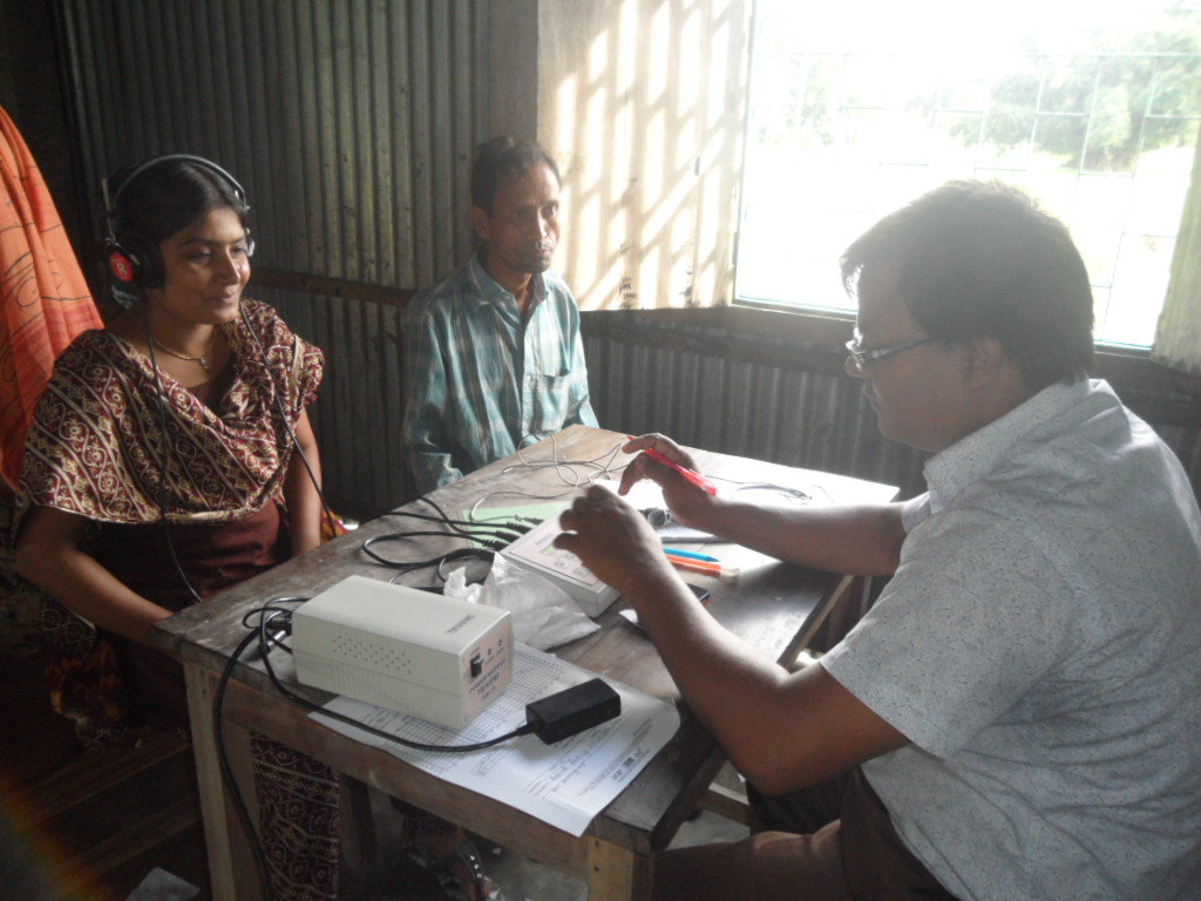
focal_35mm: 27
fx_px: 937
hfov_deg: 65.3
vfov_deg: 51.4
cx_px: 600
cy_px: 450
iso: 200
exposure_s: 1/45
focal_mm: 4.9
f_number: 3.5
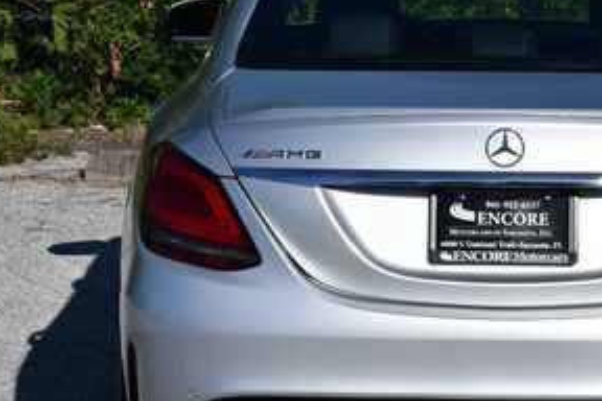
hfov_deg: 12.1
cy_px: 188
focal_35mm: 169
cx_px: 472
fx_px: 2826
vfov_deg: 8.1
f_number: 10
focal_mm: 38
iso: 100
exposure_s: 1/400
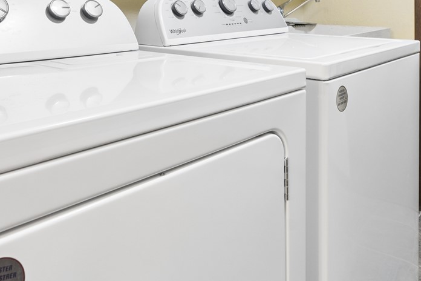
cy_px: -17
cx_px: 247
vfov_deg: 31.0
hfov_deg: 49.3
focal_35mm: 39
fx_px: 456
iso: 400
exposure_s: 1/3.33
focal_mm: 16
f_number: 8
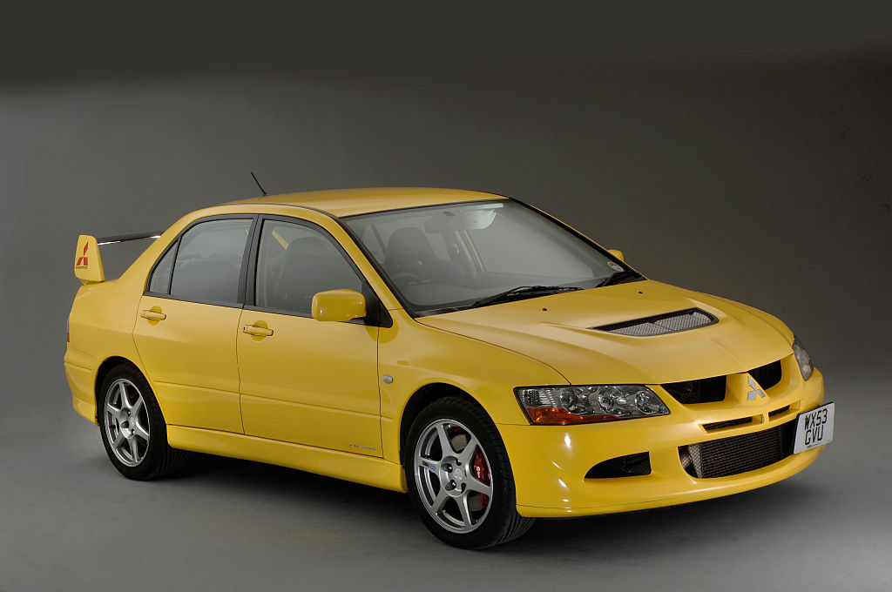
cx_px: 446
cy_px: 296
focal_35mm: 66
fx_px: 1633
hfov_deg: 30.5
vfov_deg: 20.6
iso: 100
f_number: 16
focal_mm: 44
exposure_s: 1/160
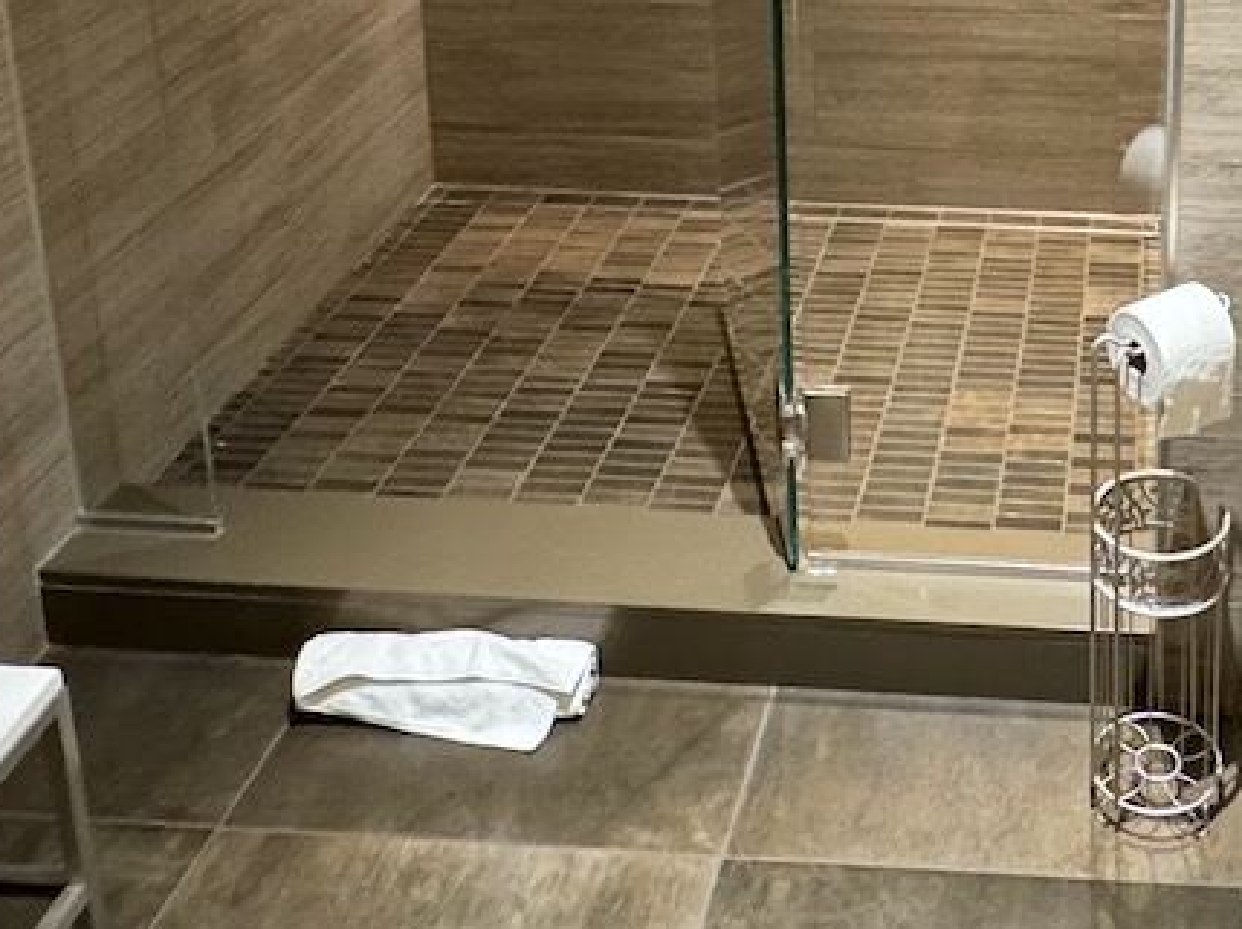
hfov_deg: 37.0
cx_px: 1063
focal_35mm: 49
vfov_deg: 26.6
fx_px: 1757
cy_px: -158
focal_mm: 2.22
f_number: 2.2
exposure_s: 1/55
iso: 800
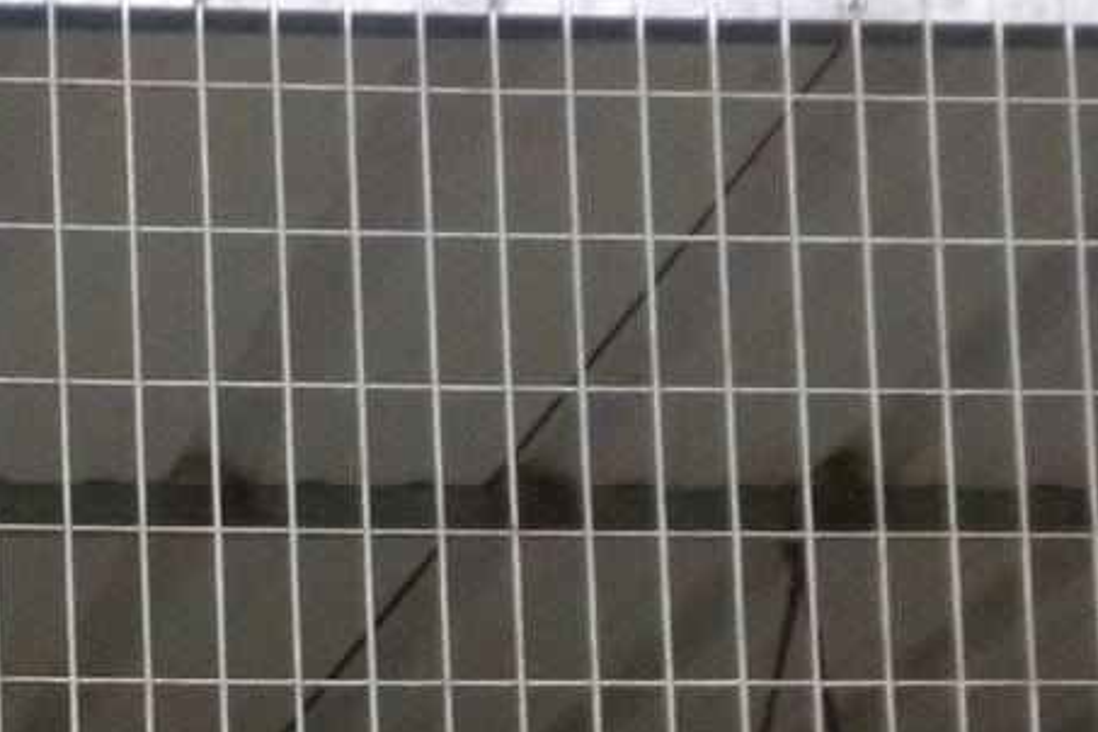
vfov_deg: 9.5
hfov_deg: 14.5
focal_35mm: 136
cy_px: 1435
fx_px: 4148
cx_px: -257
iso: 400
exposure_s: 1/563
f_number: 3.5
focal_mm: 6.6
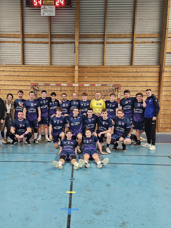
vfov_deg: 59.9
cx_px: 72
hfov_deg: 46.6
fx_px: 198
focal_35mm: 30
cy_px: 118
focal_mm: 5.4
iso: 800
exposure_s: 1/100
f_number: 1.8
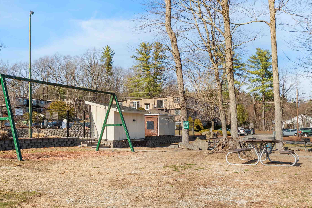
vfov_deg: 33.3
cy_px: 125
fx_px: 347
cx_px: 160
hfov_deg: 48.5
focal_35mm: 40
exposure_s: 1/250
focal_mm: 19.5
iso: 100
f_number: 8
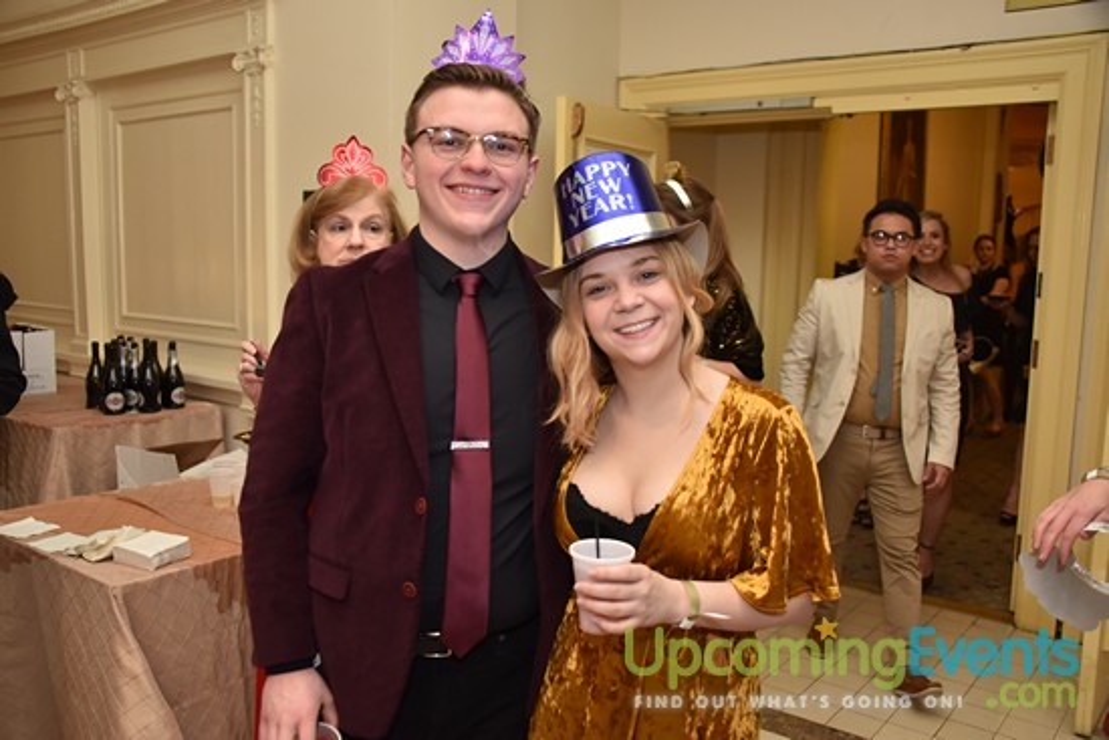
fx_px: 986
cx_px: 554
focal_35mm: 32
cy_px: 370
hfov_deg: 58.7
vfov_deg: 41.1
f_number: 3.8
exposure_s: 1/60
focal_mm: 32
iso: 1600
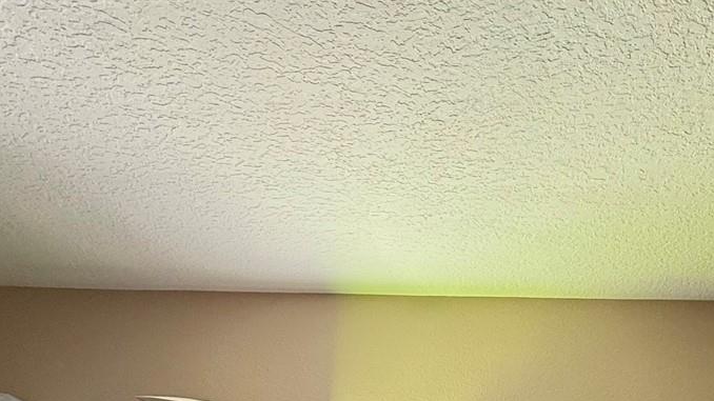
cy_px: 614
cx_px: 538
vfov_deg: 24.7
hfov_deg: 52.8
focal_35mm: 36
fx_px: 681
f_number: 2.2
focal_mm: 2.22
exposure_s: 1/99
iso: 80
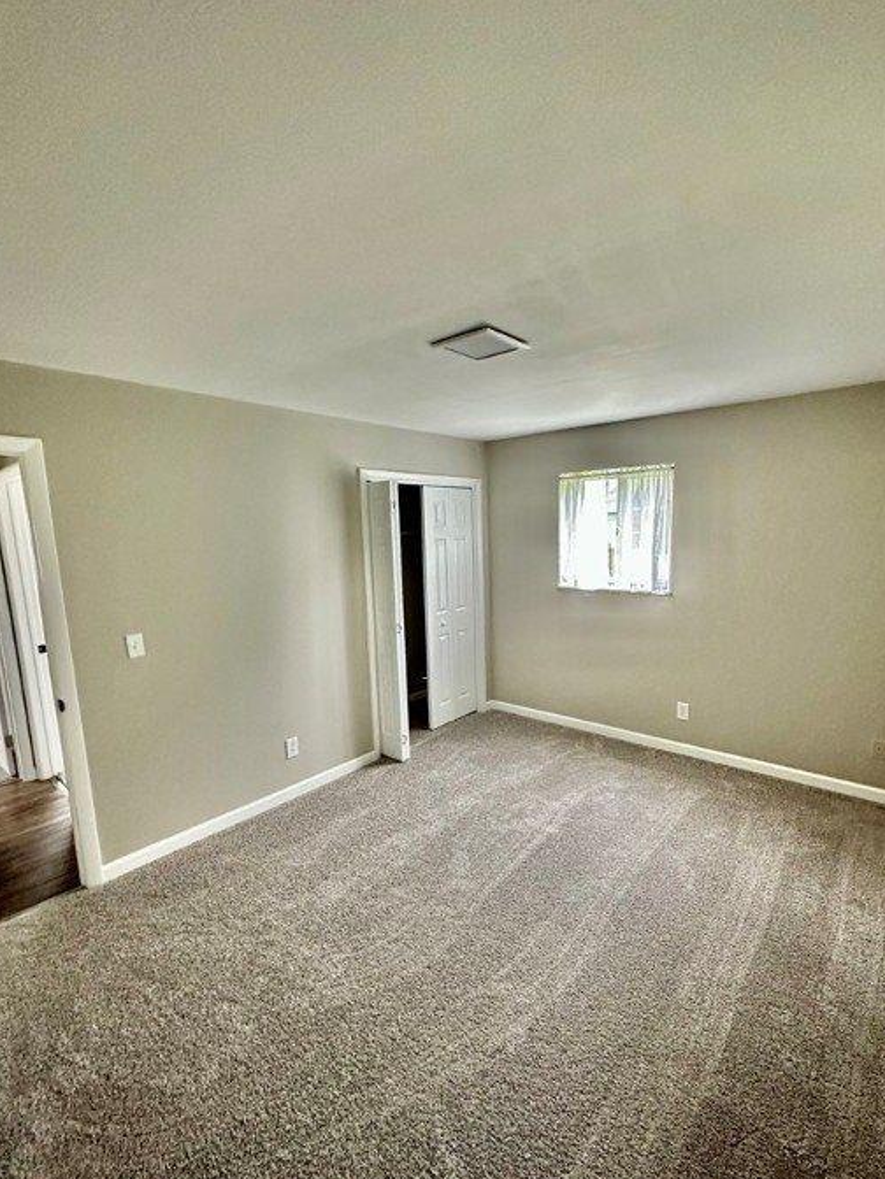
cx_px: 467
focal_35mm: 16
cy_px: 614
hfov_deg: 78.0
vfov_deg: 94.4
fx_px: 545
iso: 640
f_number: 2.2
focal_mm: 2.22
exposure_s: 1/60
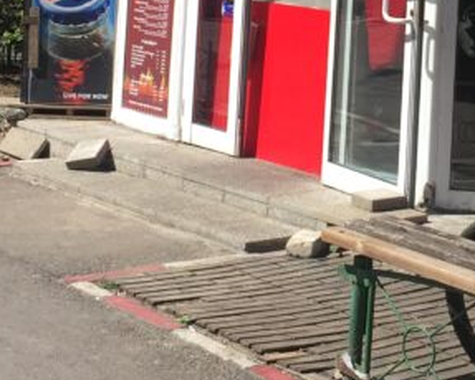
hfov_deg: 18.7
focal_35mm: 101
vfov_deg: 14.7
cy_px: -99
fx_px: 1421
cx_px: 409
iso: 32
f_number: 2.2
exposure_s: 1/1364
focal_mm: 4.15
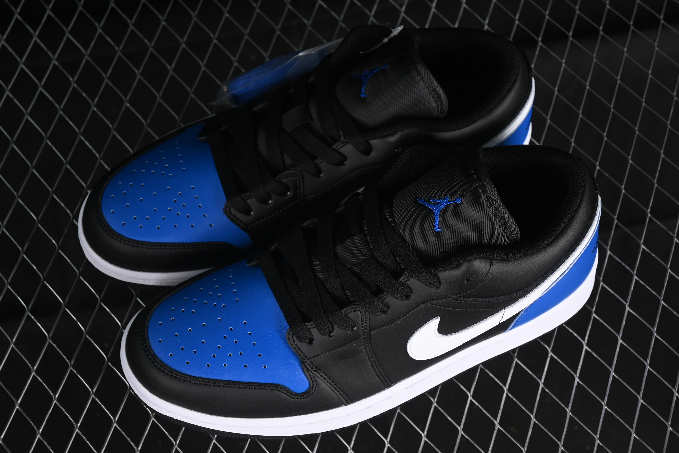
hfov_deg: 27.0
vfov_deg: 18.2
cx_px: 340
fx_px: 1414
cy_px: 226
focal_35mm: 75
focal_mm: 50
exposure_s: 1/50
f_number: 6.3
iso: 160
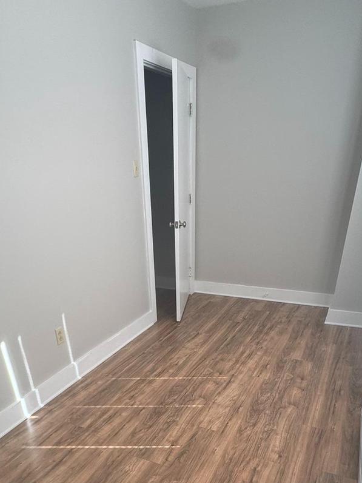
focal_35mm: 27
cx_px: 170
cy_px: 393
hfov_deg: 51.3
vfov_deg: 59.6
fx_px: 376
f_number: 2.2
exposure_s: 1/99
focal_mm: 2.22
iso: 125
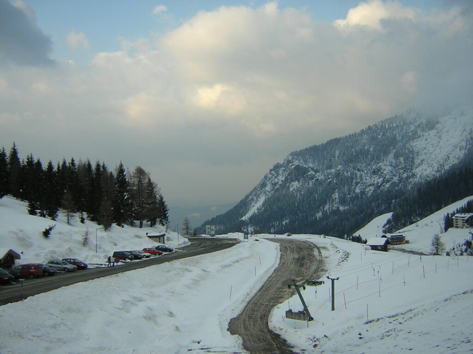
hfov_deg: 51.4
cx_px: 236
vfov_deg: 39.7
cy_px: 177
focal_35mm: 36
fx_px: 492
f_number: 2.6
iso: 100
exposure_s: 1/460
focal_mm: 4.7
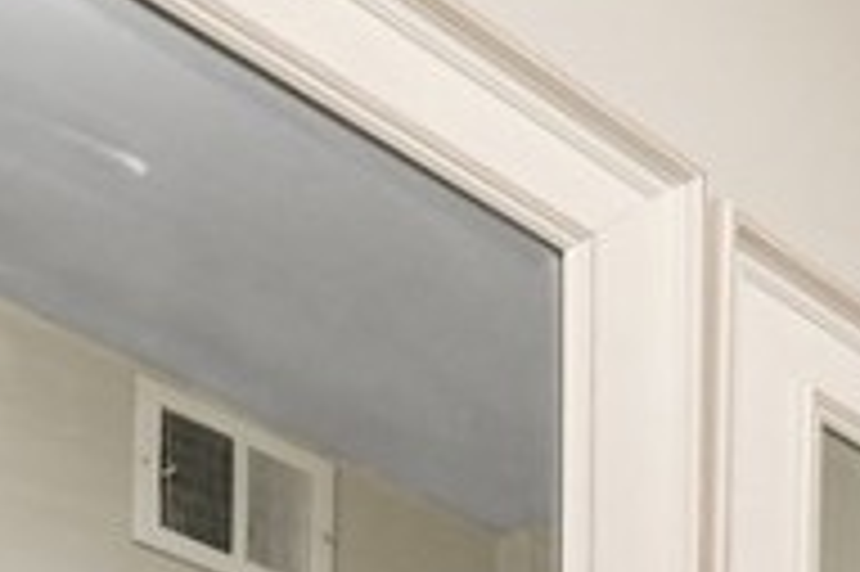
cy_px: 1475
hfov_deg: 19.3
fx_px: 2053
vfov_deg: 12.0
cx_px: 1436
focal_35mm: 86
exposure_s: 1/30
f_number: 10
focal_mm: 16
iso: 6400
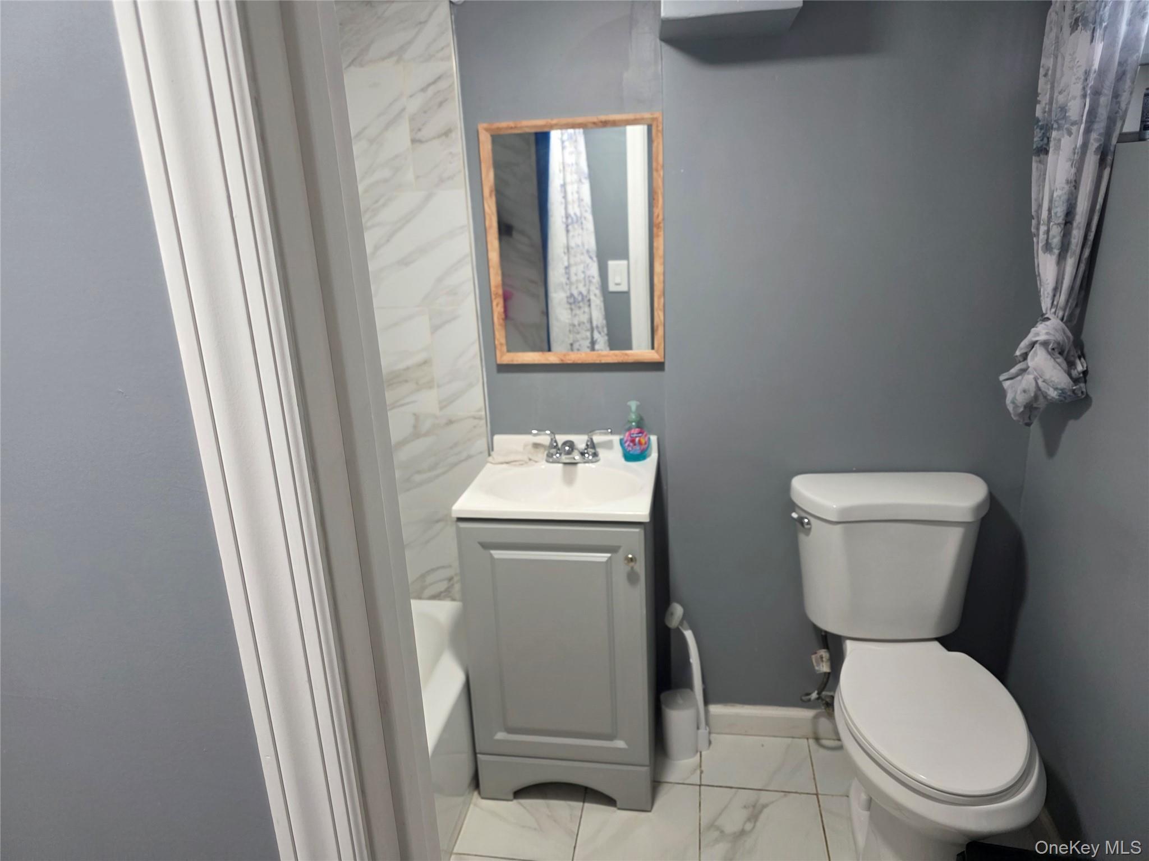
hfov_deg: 73.9
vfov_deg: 58.9
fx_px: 763
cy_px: 430
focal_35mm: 23
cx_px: 574
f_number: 1.7
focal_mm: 6.3
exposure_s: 1/120
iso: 400
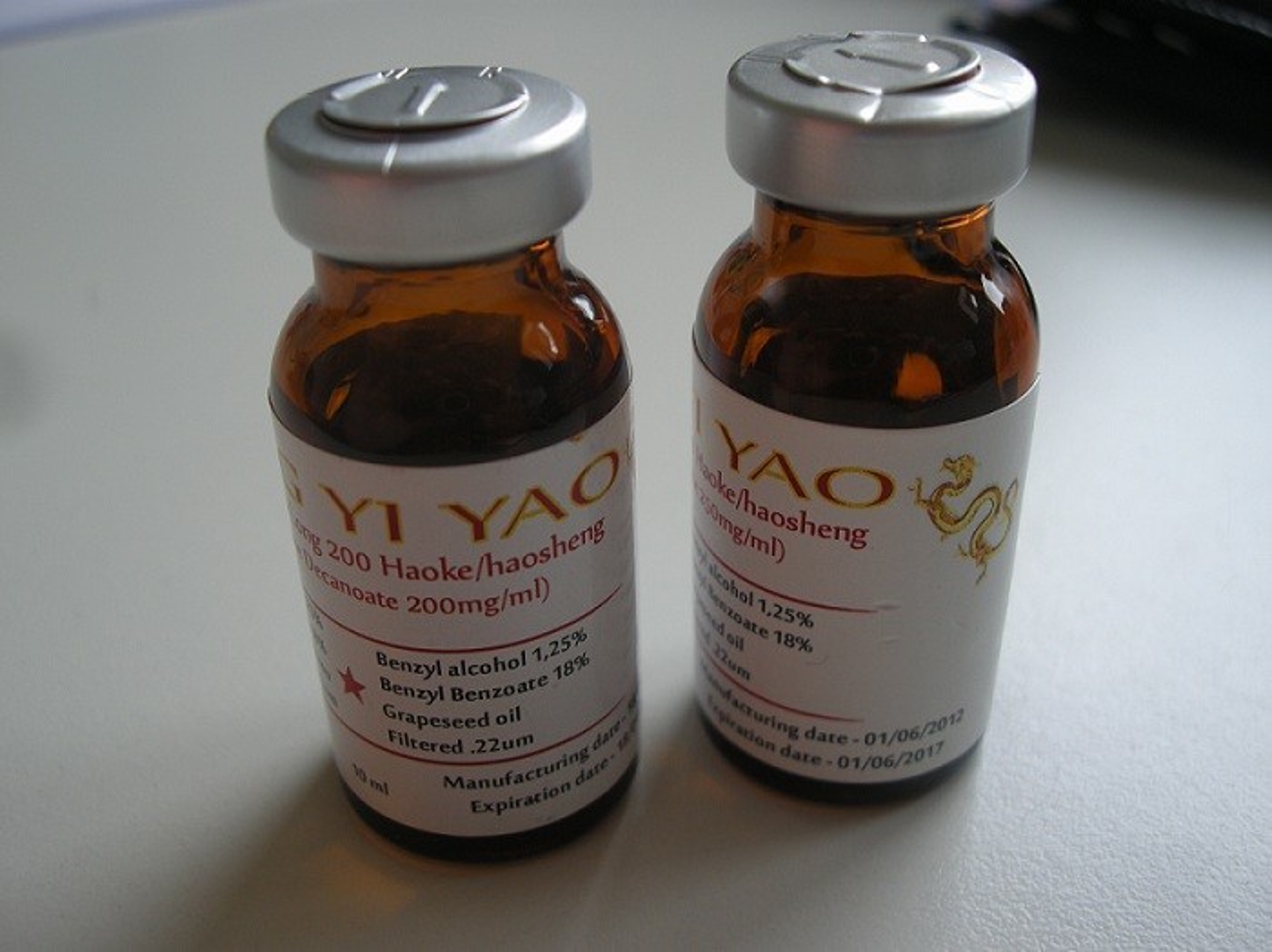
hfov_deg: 50.2
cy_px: 476
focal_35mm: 37
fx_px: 1359
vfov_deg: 38.6
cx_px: 636
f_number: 2.8
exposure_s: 1/88.3
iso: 64
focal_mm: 7.9
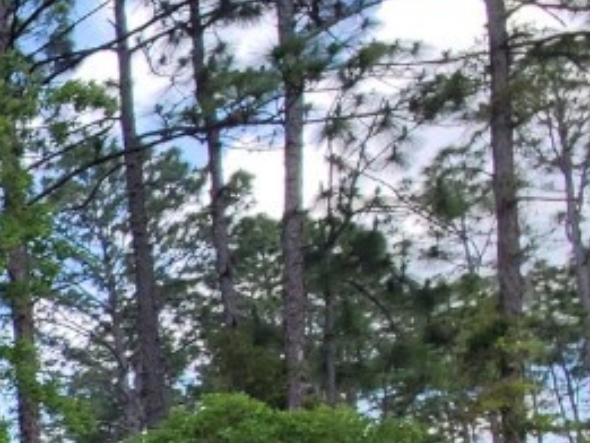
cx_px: -554
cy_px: 561
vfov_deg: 25.1
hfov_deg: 20.3
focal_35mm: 51
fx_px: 870
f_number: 2.2
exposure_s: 1/740
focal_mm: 2.2
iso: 64
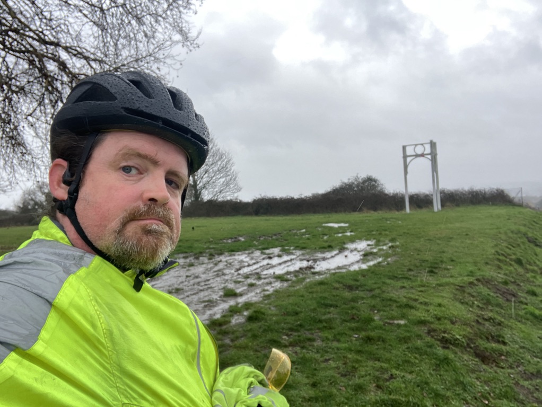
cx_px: 271
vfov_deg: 44.2
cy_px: 204
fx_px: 501
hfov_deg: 56.8
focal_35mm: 32
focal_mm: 2.87
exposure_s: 1/121
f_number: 2.2
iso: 32
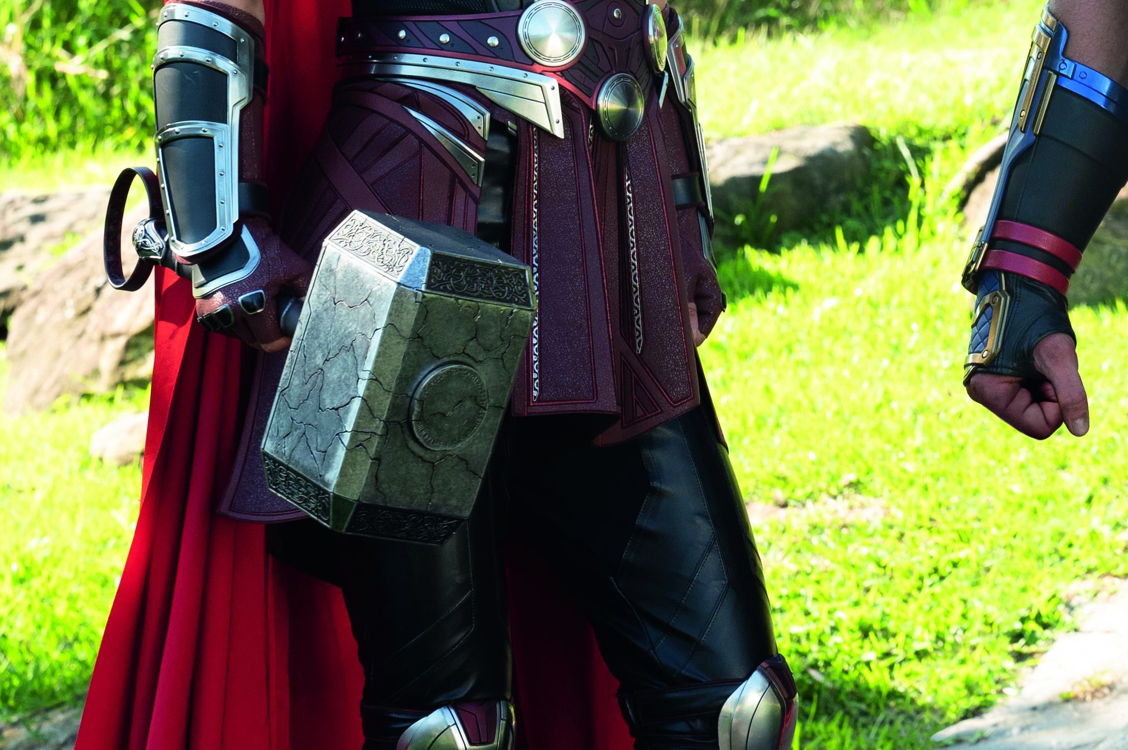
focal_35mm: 188
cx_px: 1104
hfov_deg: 10.9
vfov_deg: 7.3
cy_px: 1
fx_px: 5886
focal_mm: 70
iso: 800
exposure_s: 1/400
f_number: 7.1
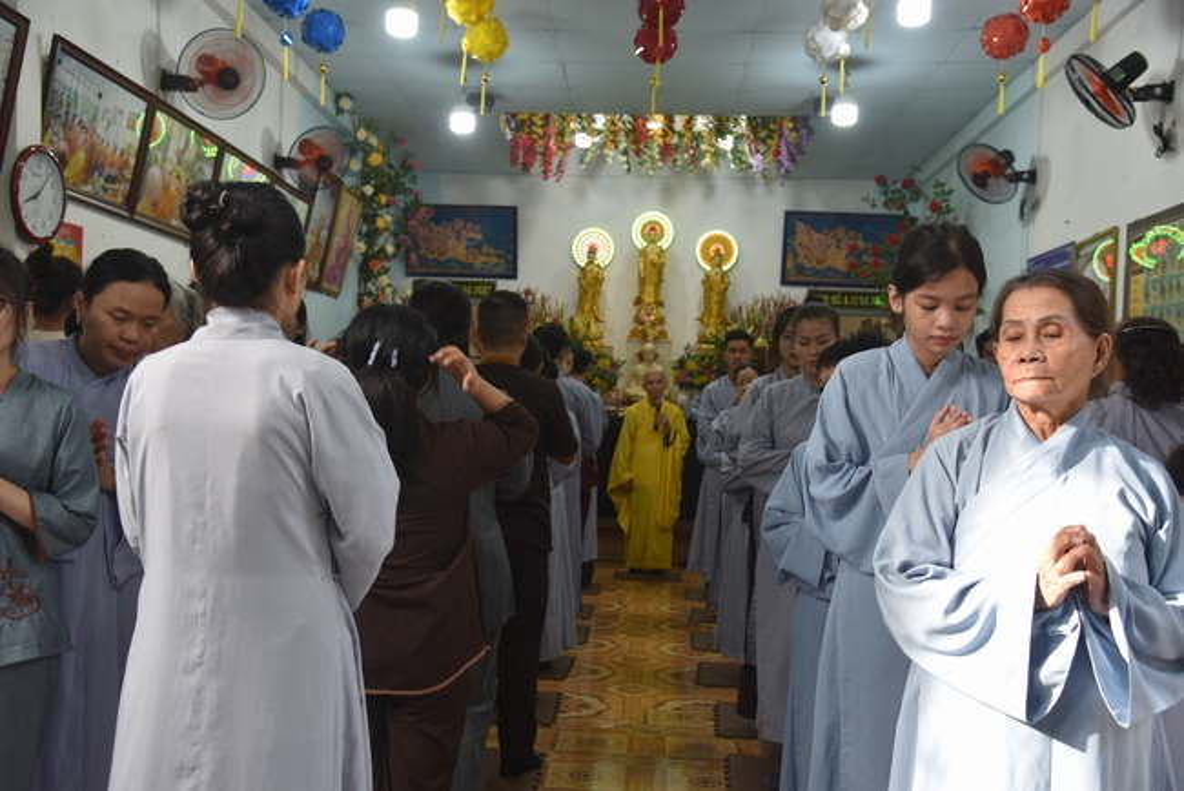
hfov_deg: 54.4
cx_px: 592
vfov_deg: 37.9
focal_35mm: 35
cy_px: 396
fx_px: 1152
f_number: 4.5
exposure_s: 1/80
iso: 400
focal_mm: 35
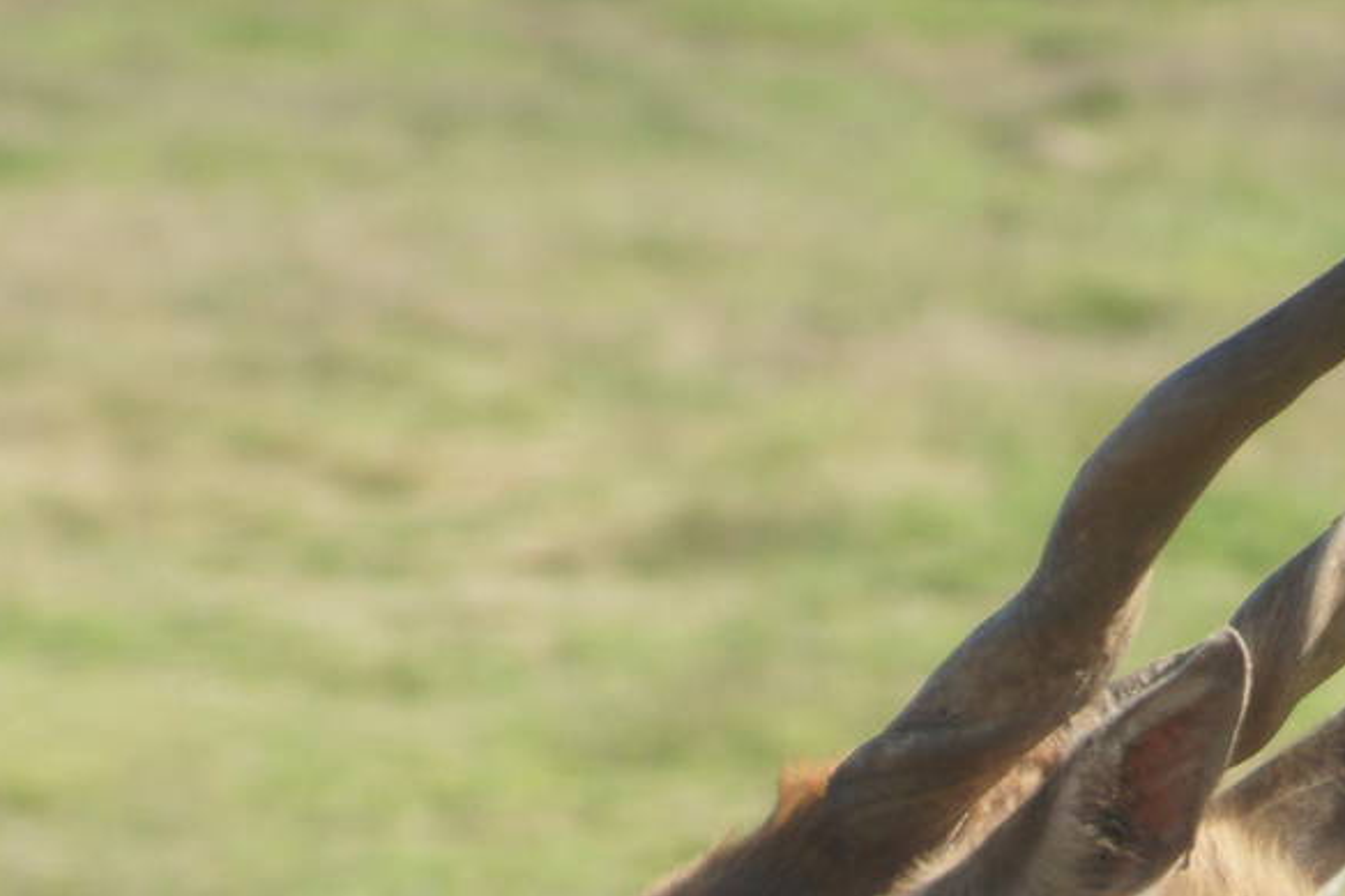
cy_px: 1017
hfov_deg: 2.4
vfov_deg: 1.6
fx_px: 32232
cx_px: 1168
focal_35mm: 863
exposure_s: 1/400
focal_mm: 210
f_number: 5.6
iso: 200
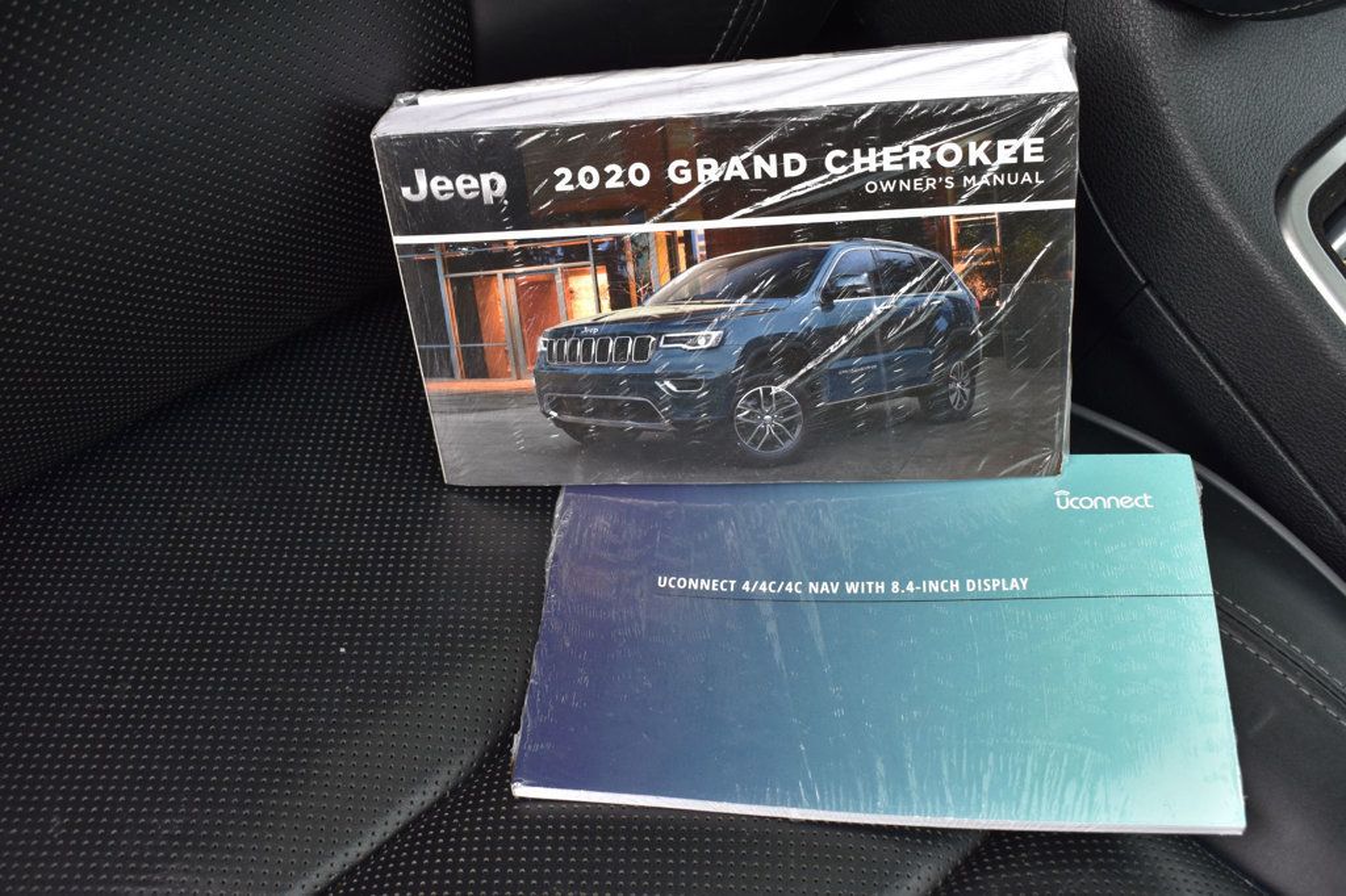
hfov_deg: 51.3
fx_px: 1402
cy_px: 448
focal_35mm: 38
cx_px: 673
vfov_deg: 35.5
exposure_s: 1/40
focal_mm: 25
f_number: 7.1
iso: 400
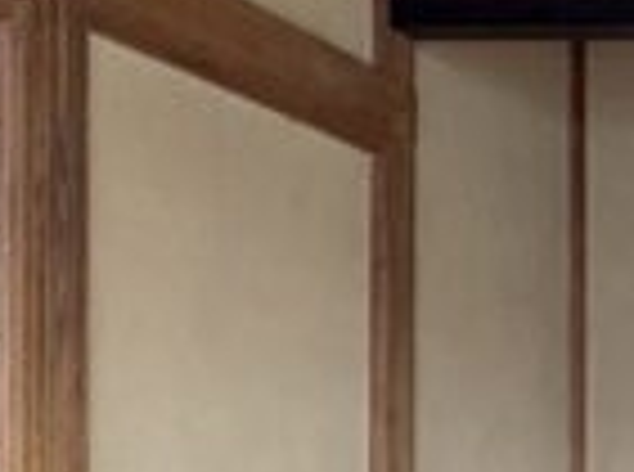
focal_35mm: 102
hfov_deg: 15.1
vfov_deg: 14.0
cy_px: 580
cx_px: 1322
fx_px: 1863
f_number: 2.2
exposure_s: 1/60
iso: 320
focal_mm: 2.22
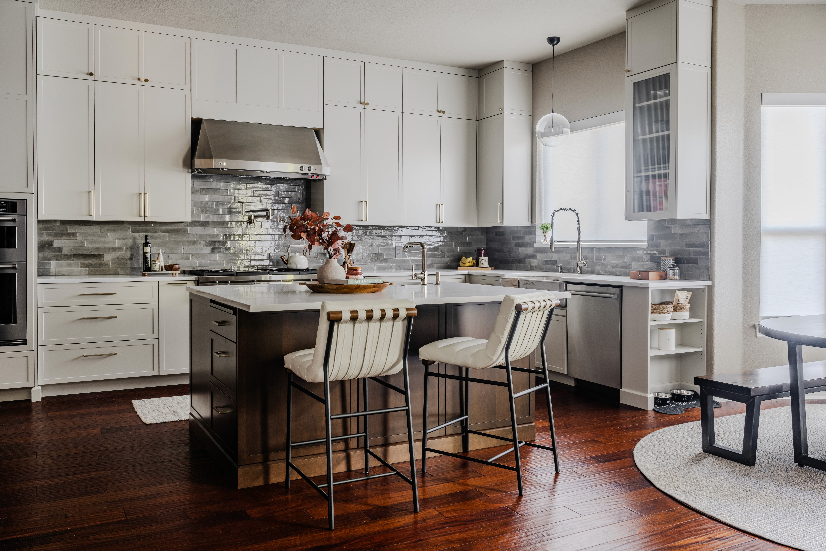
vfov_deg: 44.3
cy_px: 276
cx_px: 413
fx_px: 677
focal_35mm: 30
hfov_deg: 62.8
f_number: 11
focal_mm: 29.5
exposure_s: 5
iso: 64
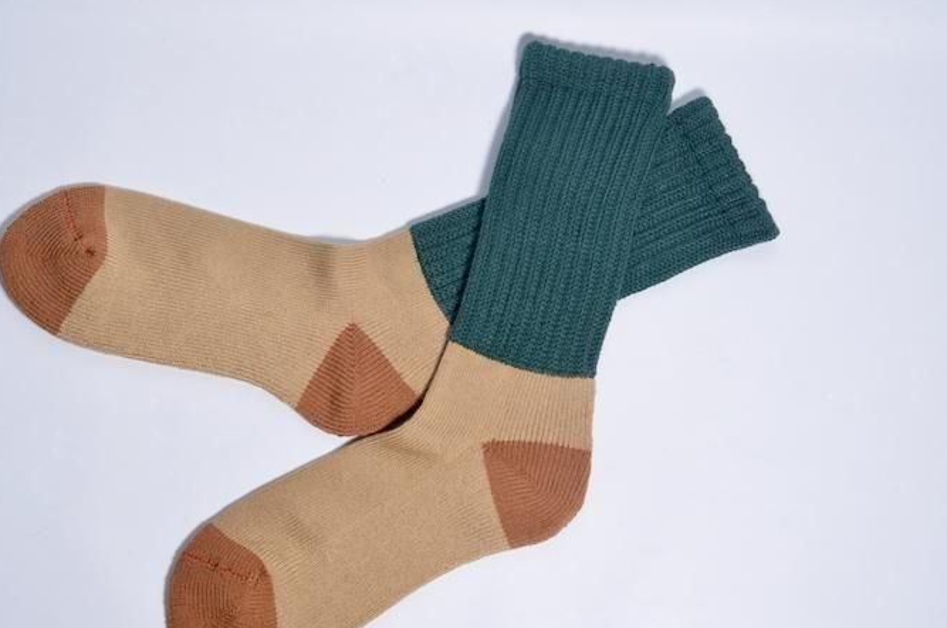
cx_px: 423
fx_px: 1890
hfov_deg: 28.1
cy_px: 347
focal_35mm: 72
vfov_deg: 18.8
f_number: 5.6
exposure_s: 1/125
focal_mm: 40
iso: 800
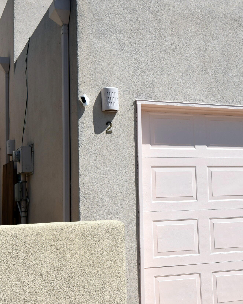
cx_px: 145
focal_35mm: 61
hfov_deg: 24.9
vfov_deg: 30.9
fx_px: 548
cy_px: 140
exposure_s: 1/400
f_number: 10
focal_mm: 24
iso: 200
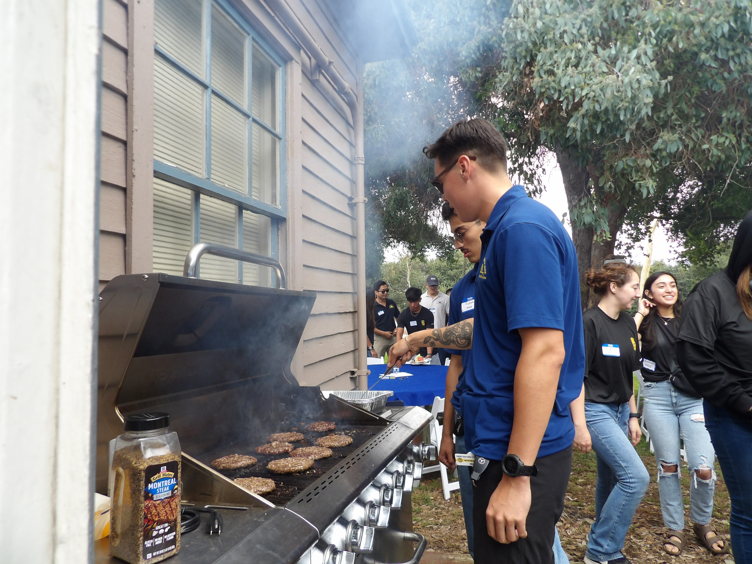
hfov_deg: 71.6
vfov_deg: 56.8
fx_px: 521
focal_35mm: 24
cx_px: 376
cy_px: 282
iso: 100
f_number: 3.2
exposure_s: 1/204
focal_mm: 4.3
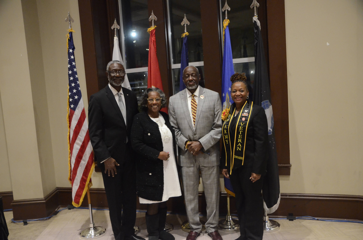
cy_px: 120
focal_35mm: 33
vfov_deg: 39.8
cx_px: 182
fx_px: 332
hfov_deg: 57.3
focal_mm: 22
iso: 4000
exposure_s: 1/125
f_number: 2.8
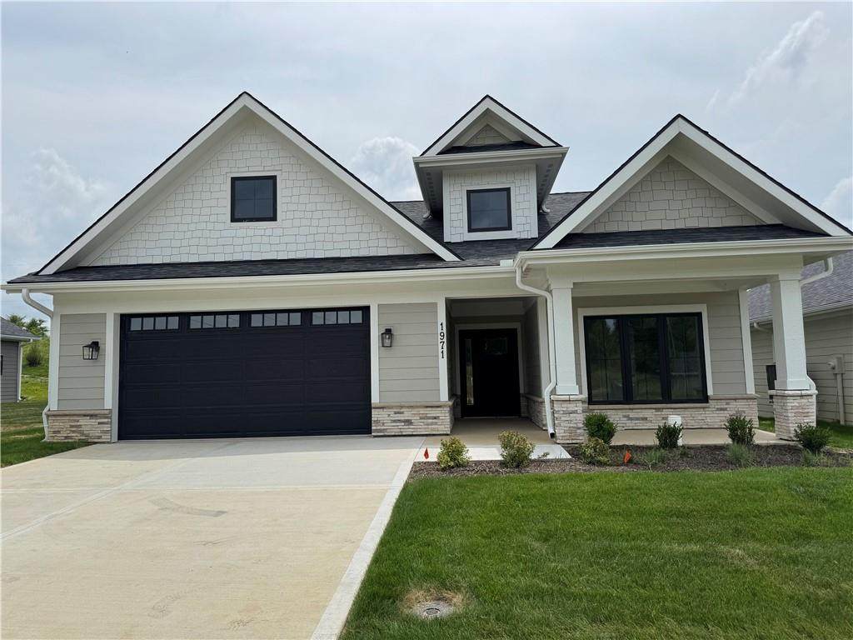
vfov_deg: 56.8
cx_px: 426
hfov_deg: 71.6
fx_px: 591
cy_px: 320
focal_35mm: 24
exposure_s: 1/7937
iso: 80
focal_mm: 6.76
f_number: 1.78
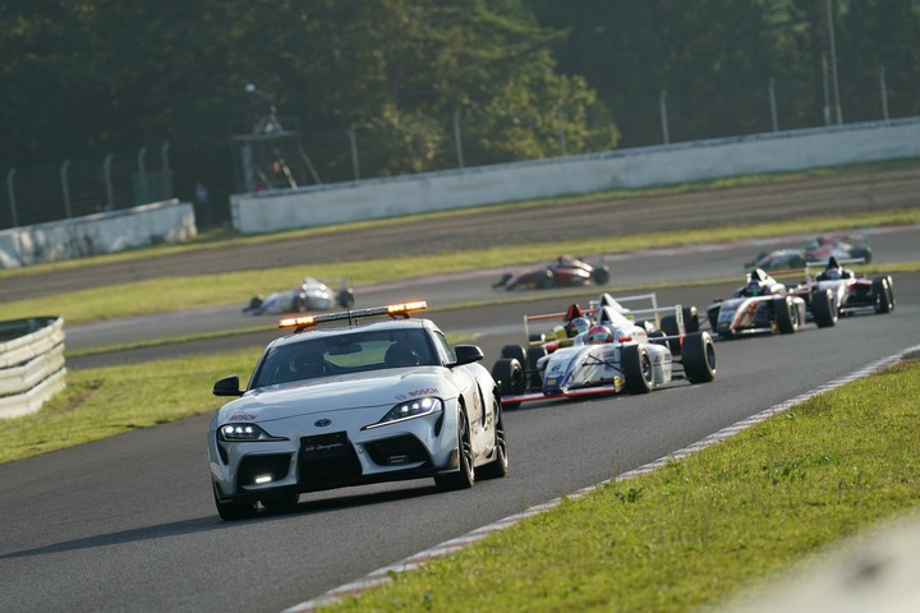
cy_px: 306
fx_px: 9608
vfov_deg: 3.7
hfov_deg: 5.5
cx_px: 460
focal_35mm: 376
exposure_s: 1/800
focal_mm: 376
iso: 400
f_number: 7.1
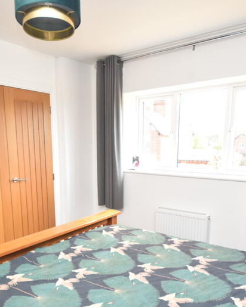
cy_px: 190
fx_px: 255
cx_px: 103
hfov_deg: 51.3
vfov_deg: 61.4
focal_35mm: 28
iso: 800
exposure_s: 1/160
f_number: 4.5
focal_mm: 10
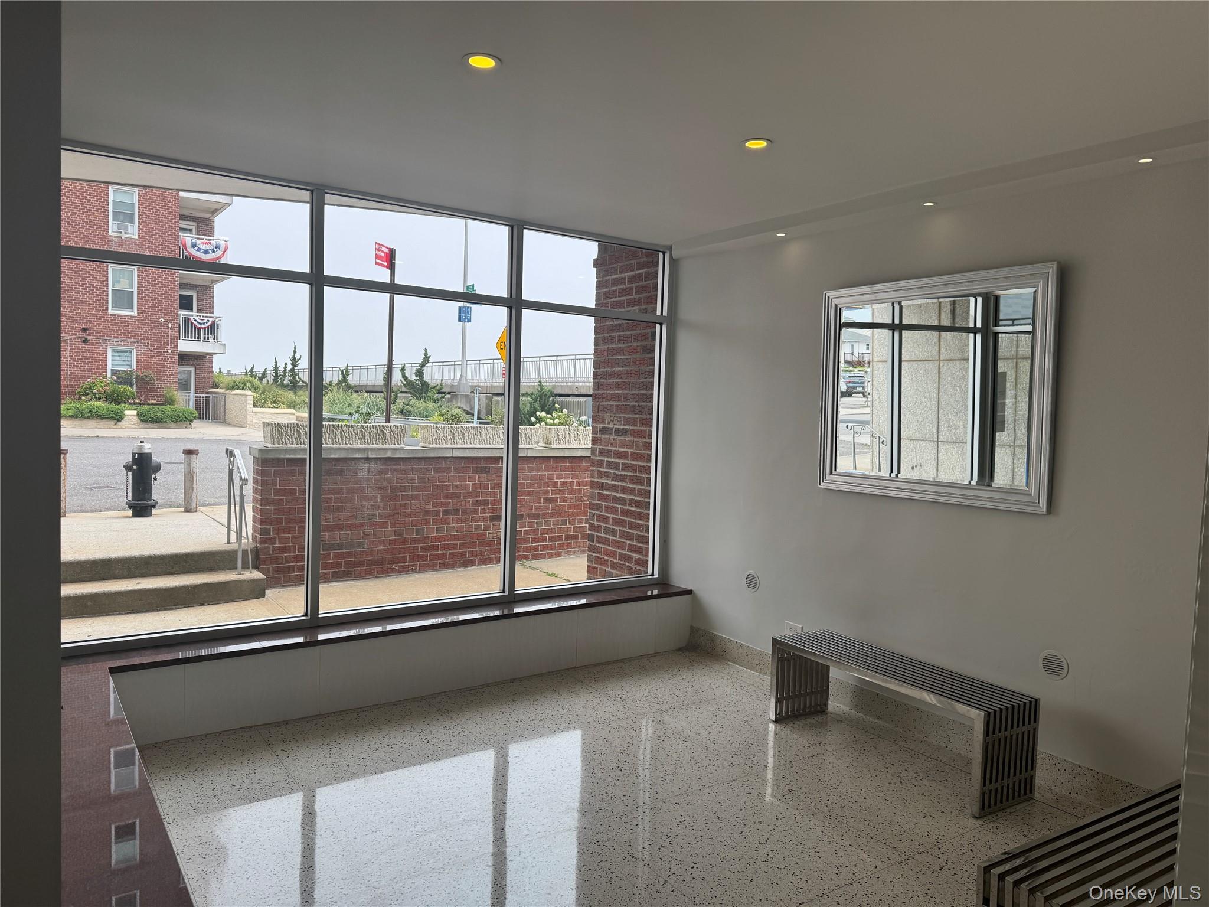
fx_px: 838
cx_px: 604
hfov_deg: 71.6
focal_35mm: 24
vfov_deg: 56.8
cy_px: 454
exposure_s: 1/1366
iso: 80
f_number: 1.78
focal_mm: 6.76
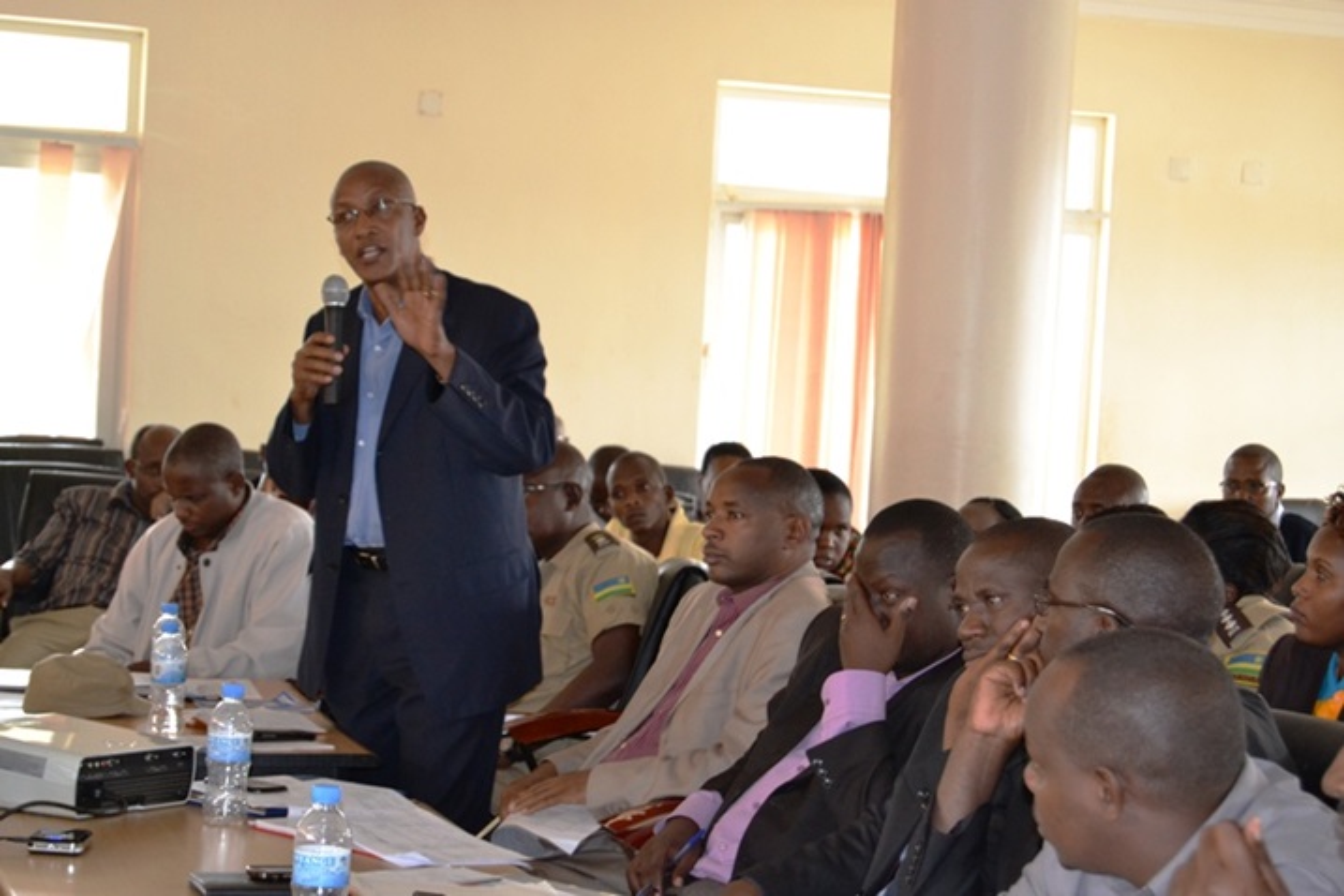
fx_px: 3080
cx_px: 672
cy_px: 448
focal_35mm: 82
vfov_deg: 16.6
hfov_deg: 24.6
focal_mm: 55
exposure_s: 1/60
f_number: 5.6
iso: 1600
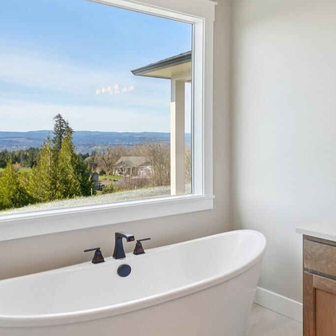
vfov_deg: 48.1
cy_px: 132
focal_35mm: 34
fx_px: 373
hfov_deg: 41.2
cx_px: 347
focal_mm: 16
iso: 400
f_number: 8
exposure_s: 1/80
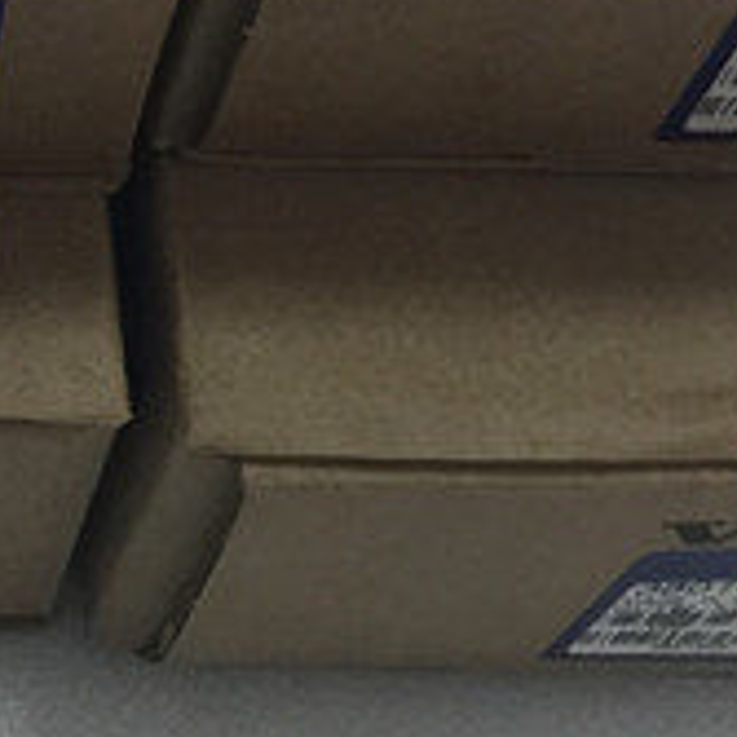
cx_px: -415
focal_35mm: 100
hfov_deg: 15.8
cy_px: -263
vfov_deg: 16.3
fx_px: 2409
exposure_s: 1/17
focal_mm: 4.15
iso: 100
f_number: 2.2
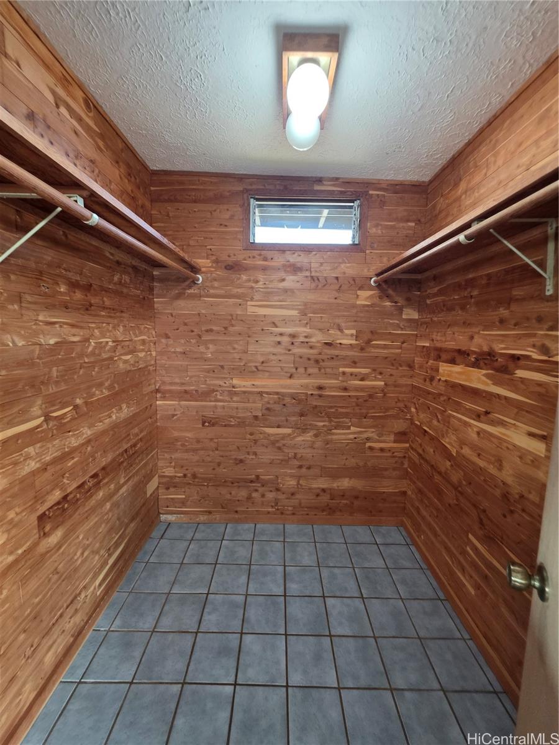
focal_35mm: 13
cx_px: 280
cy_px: 372
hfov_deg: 89.9
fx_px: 280
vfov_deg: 106.2
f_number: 1.9
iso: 400
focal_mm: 2.2
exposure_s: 1/60
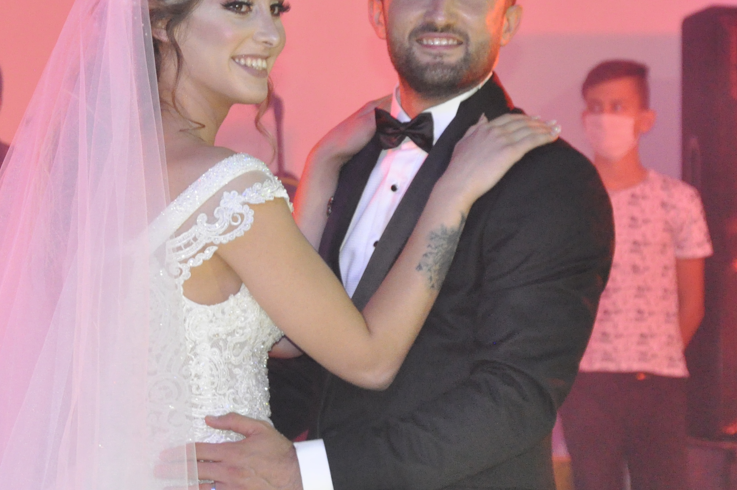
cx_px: 320
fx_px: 3926
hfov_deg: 10.7
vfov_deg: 7.1
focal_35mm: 192
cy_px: 170
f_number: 5.3
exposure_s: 1/60
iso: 2500
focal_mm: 66
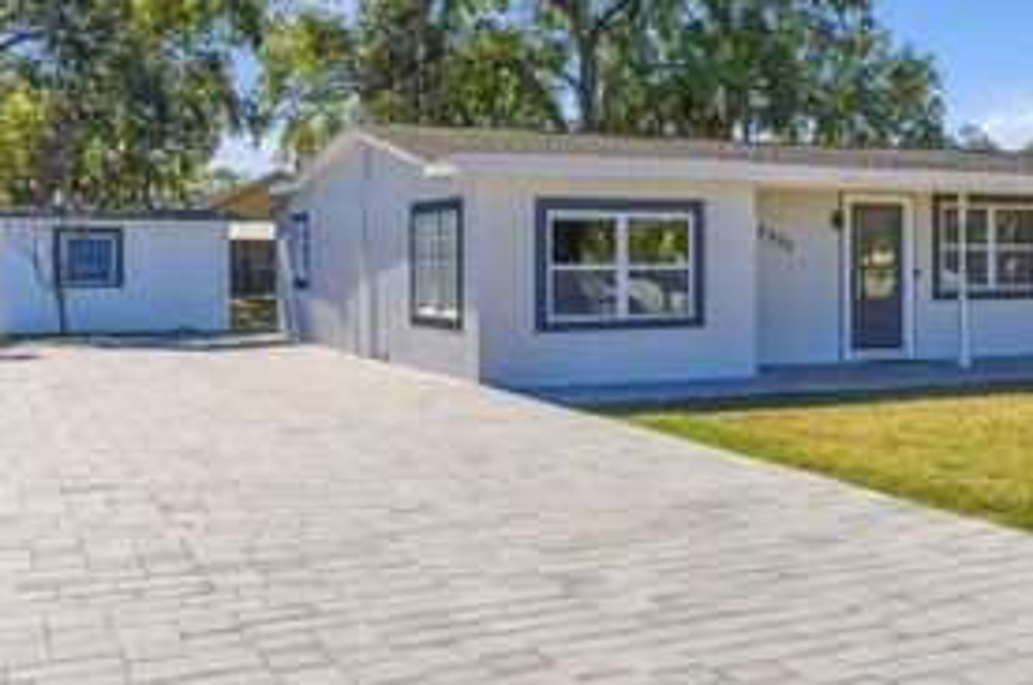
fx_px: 1430
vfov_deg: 26.9
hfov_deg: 38.1
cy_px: 264
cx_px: 846
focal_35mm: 50
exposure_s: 1/10000
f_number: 11
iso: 1600
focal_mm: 27.5
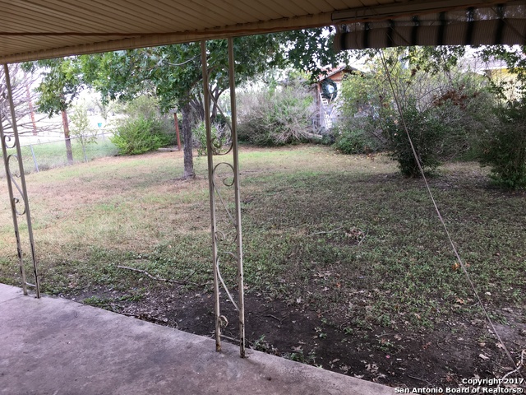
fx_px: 441
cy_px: 198
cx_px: 263
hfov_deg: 61.7
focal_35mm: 29
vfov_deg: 48.2
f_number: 2.2
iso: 32
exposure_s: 1/120
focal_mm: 4.15
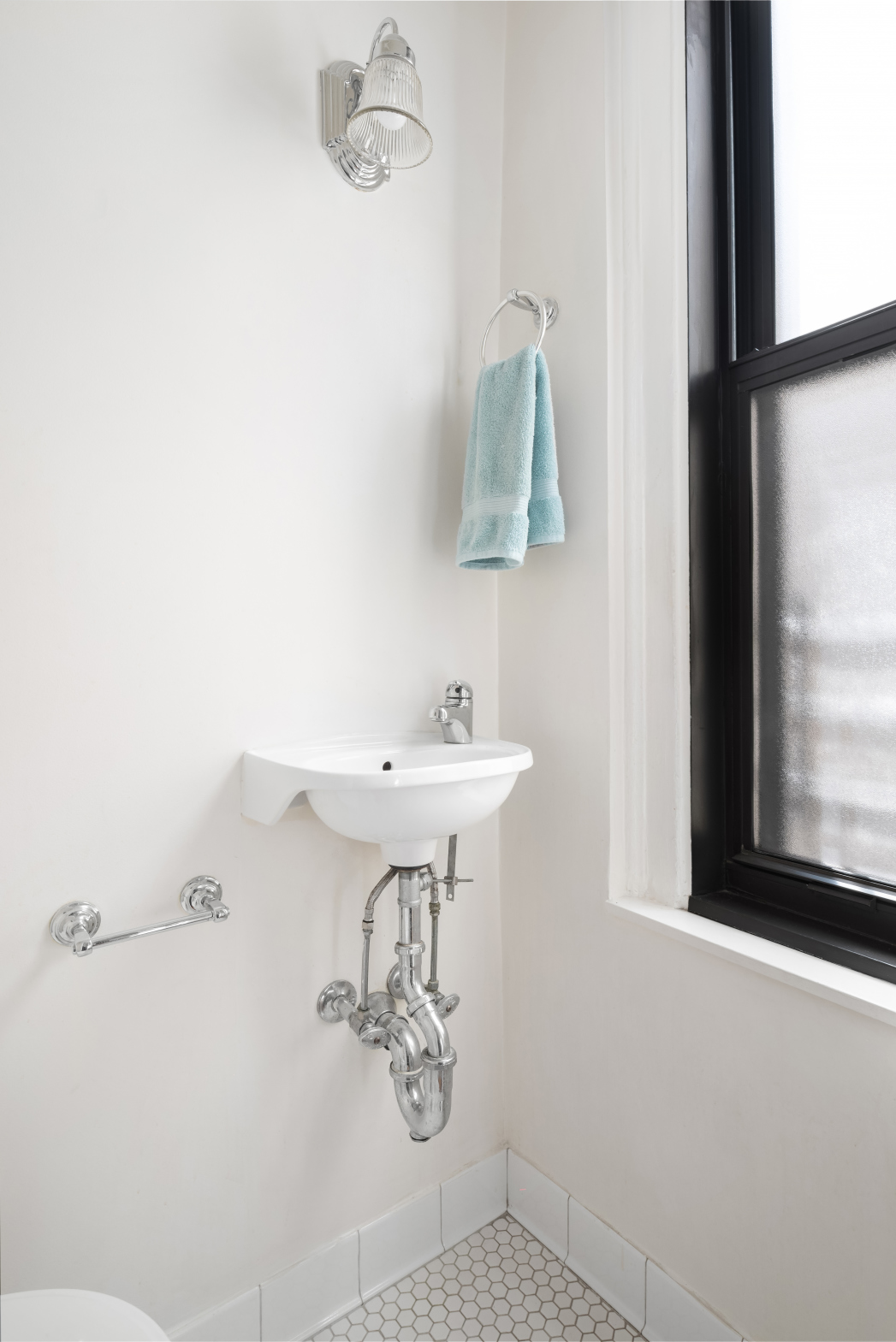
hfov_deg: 70.5
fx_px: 634
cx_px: 448
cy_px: 671
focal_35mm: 17
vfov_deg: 93.3
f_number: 11
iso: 500
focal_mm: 17
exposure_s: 1/6
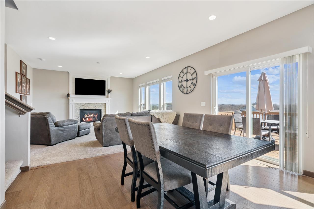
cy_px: 104
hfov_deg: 96.7
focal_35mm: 16
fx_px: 140
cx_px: 157
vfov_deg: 73.7
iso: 400
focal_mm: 16
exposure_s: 1/25
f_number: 10
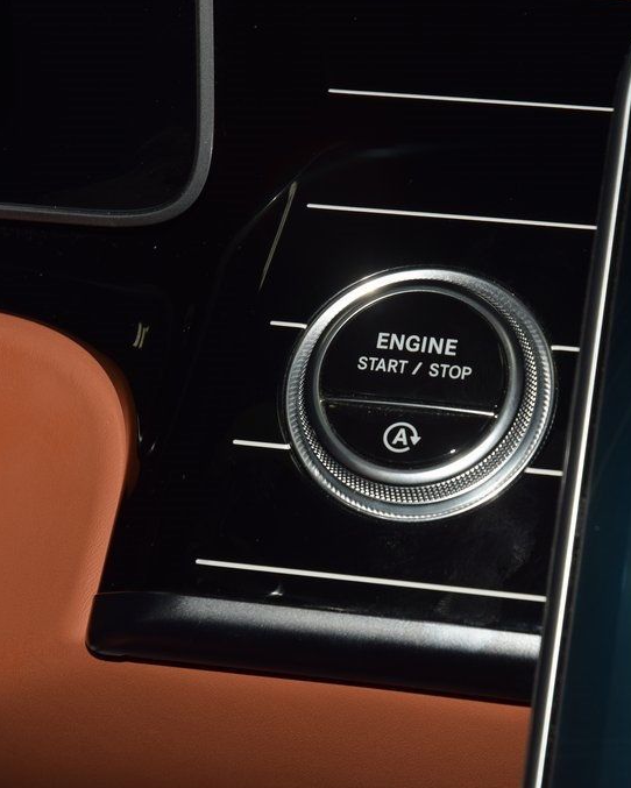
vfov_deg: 12.9
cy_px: 394
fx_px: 3477
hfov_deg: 10.4
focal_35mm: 149
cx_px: 423
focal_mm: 70
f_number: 8
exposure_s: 1/125
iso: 100
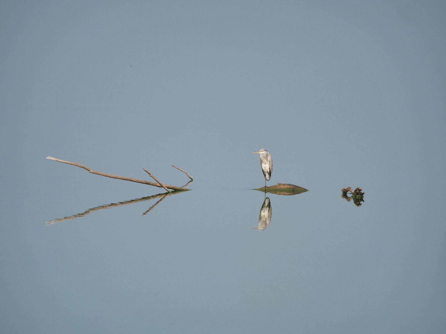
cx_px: 223
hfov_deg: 2.5
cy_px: 167
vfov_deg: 1.9
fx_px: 10307
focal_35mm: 800
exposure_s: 1/1600
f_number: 6.3
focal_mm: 400
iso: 400
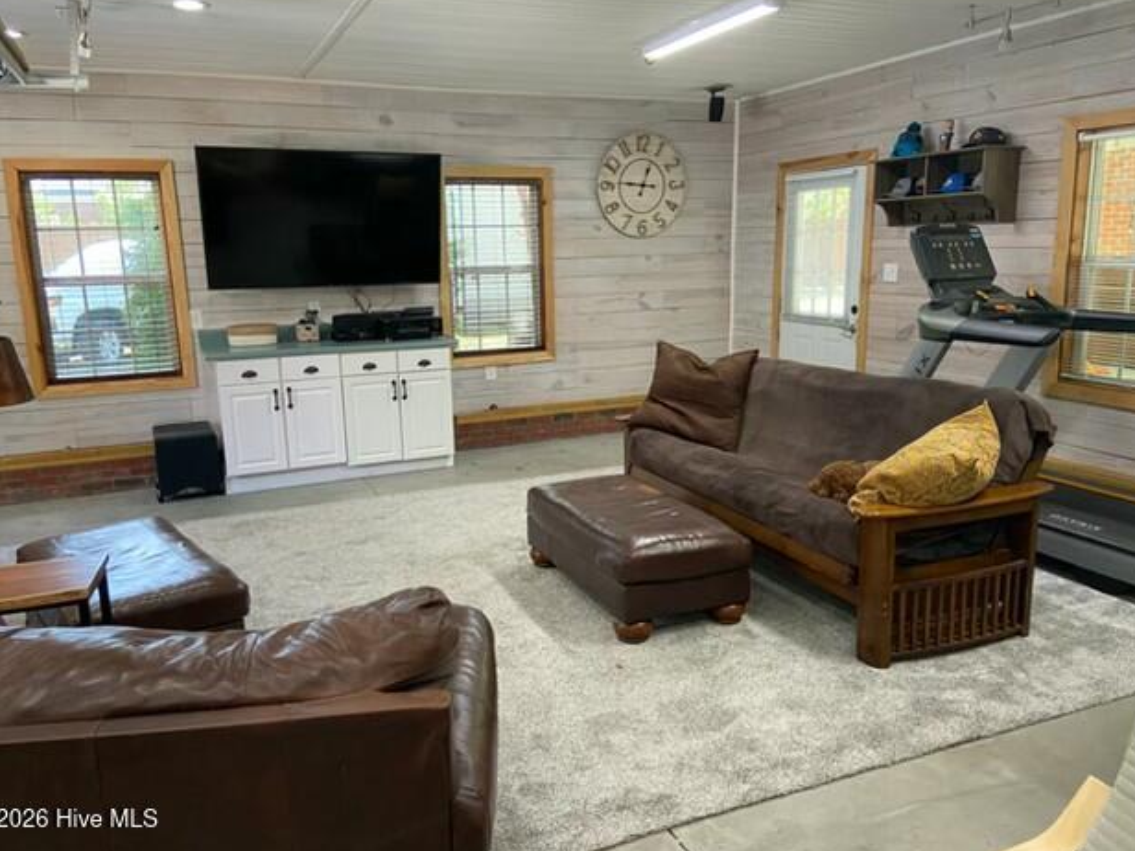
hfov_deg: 65.3
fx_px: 885
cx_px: 556
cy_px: 416
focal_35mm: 27
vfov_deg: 51.4
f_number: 1.8
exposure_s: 1/60
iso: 125
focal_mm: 4.25
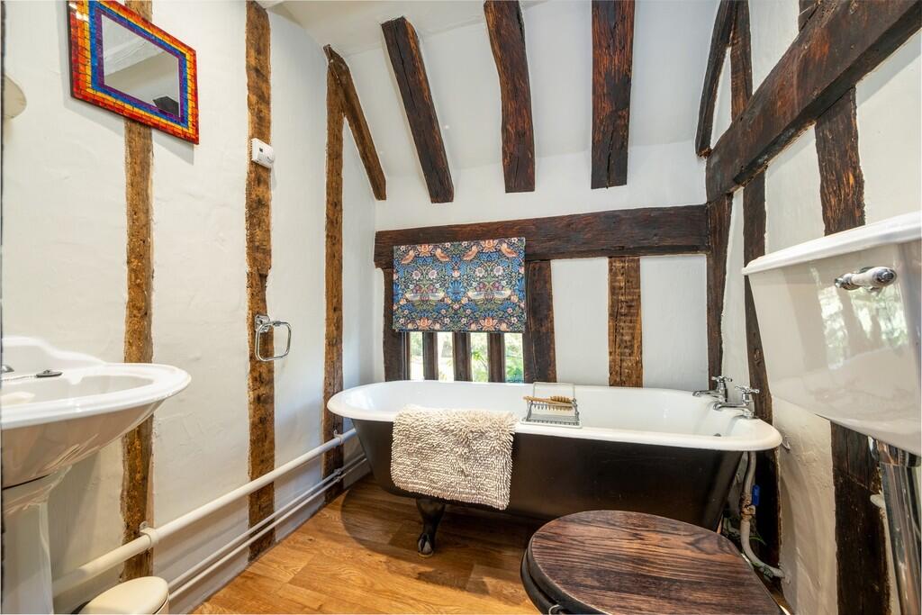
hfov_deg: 104.2
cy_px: 308
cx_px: 461
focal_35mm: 14
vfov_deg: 81.2
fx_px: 359
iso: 160
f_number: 7.1
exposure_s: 1/13
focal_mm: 9.1
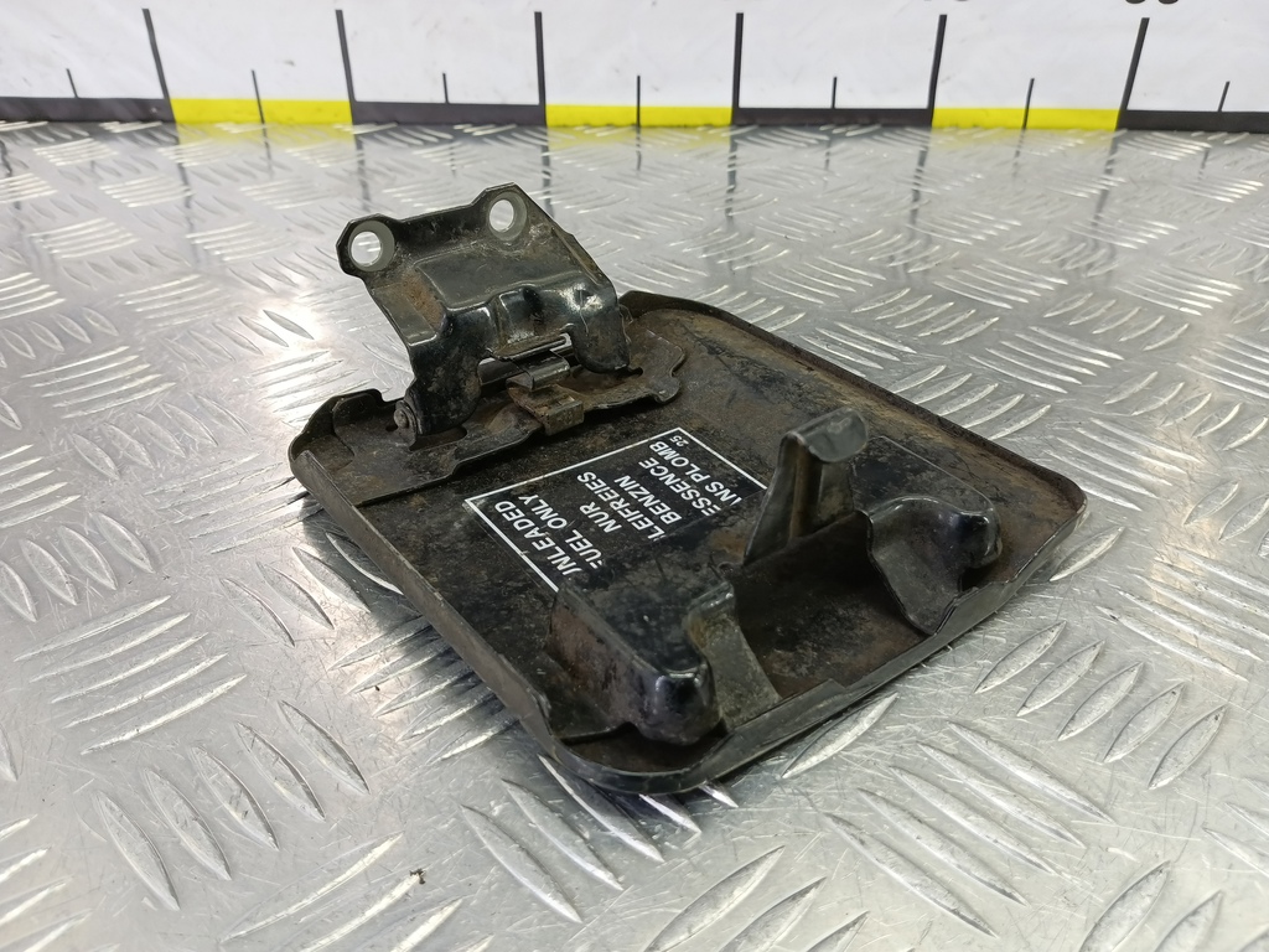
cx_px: 634
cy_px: 476
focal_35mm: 23
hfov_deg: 73.9
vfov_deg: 58.9
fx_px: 843
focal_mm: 4.11
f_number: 1.6
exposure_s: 1/50
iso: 190
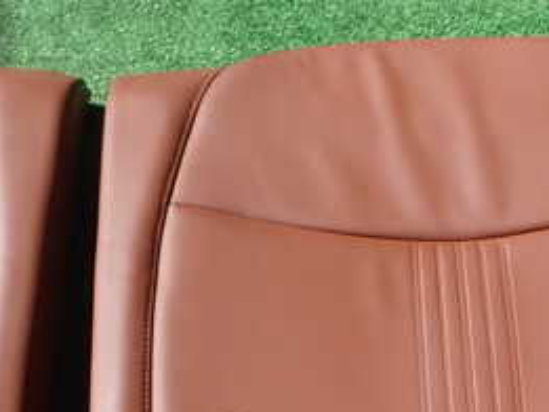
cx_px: 393
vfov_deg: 13.5
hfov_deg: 18.1
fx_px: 1714
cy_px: 406
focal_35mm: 108
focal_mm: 8.4
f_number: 4.5
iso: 100
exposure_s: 1/500
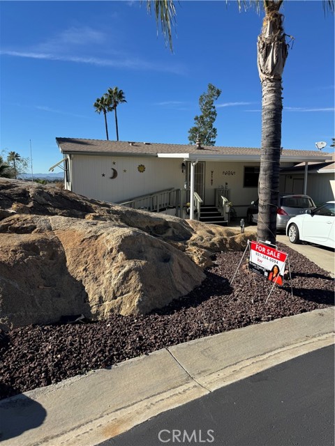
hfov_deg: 56.8
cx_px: 168
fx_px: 310
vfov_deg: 71.6
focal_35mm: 24
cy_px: 223
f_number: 1.78
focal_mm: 6.76
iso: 80
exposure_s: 1/4608
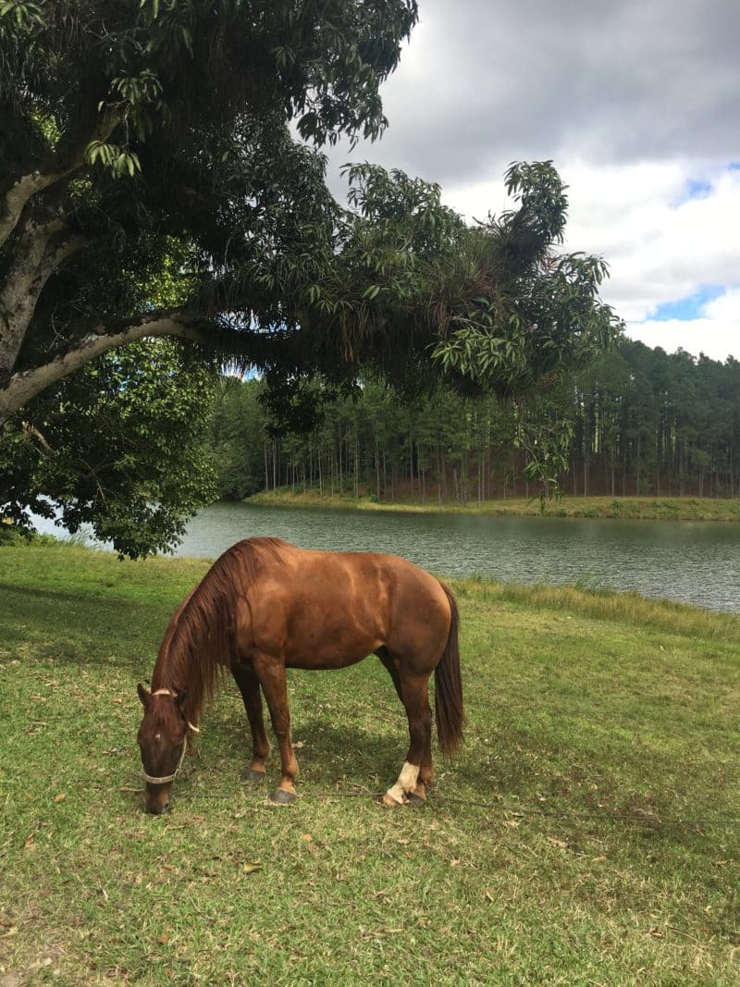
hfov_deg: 48.2
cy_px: 494
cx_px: 370
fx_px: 827
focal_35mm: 29
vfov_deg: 61.7
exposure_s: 1/605
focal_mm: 4.15
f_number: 2.2
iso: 25
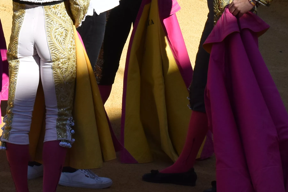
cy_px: -47
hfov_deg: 8.0
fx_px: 2072
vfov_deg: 5.3
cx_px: 134
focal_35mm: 259
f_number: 11
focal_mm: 52
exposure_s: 1/500
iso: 400
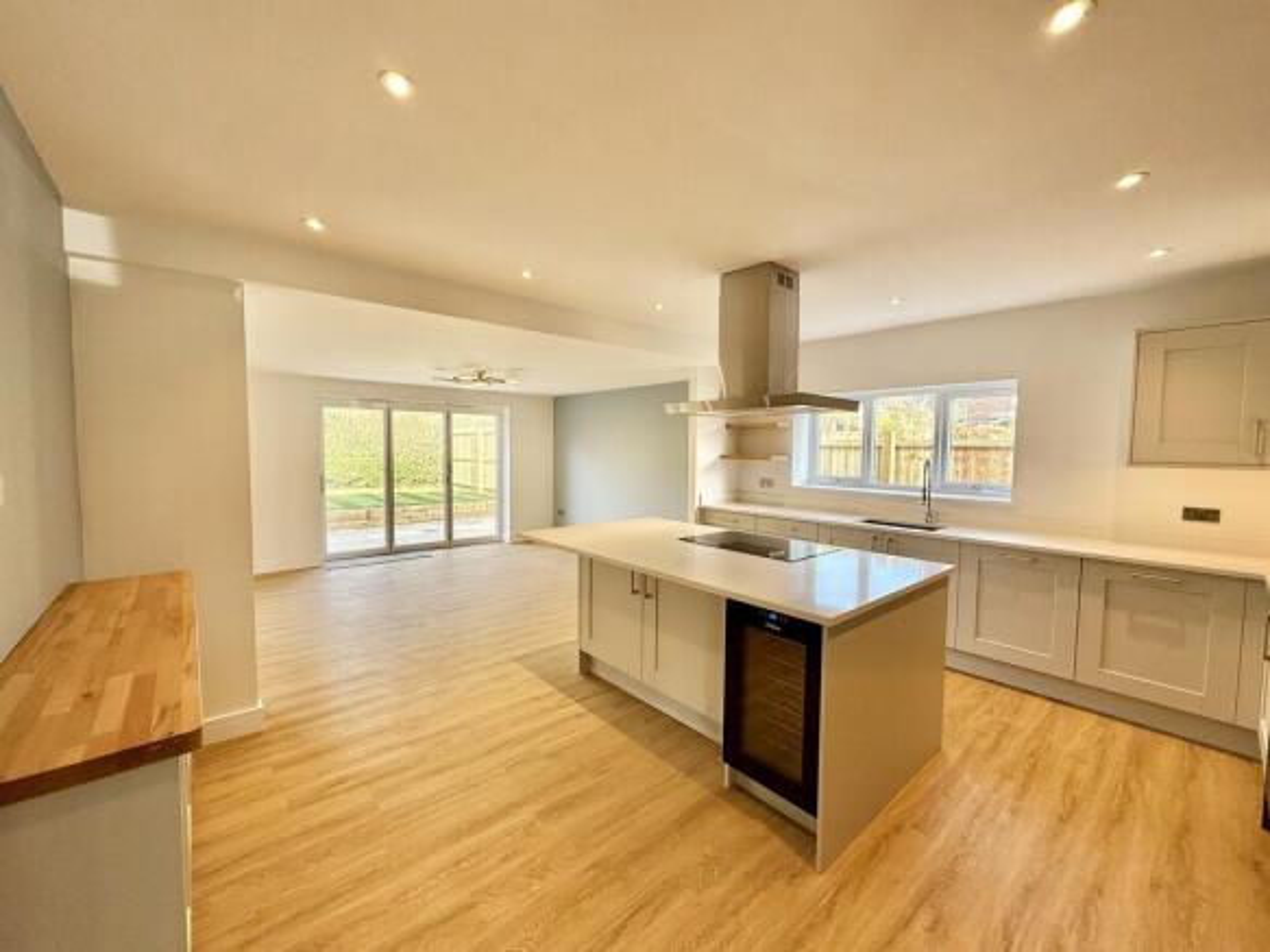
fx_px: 514
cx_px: 635
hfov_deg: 102.1
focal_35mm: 14
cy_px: 476
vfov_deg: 85.7
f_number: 2.2
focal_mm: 2.22
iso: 64
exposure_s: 1/99
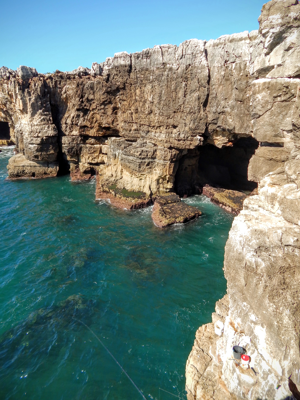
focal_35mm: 23
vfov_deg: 73.9
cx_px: 150
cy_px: 200
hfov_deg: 58.9
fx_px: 266
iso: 125
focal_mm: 4
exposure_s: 1/800
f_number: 3
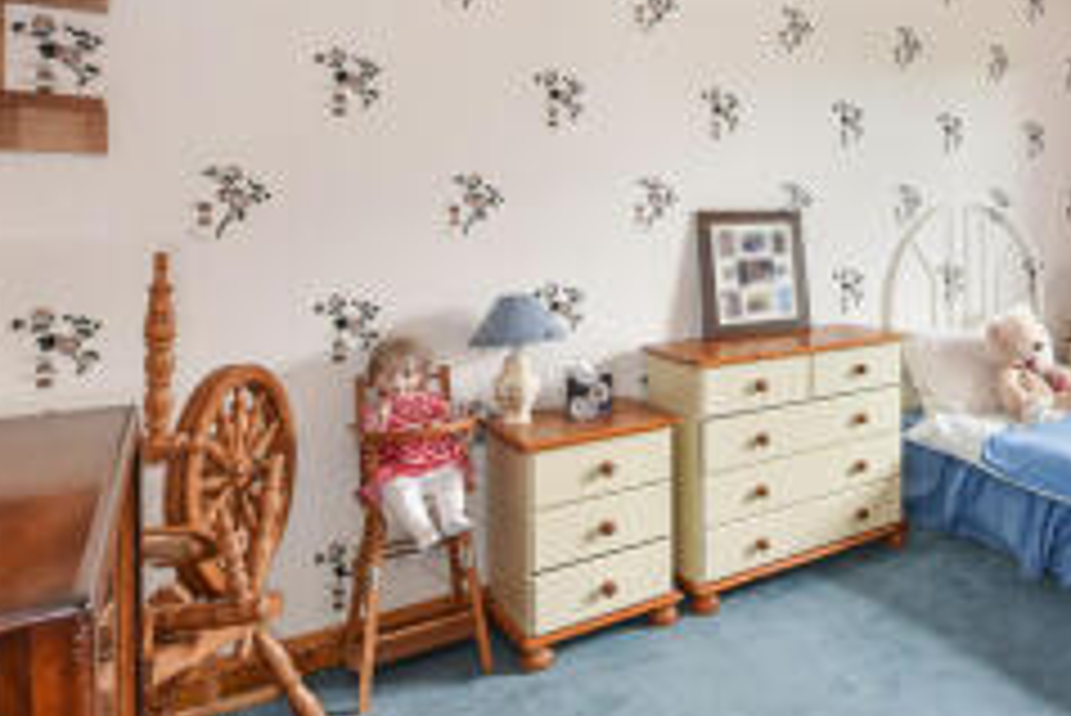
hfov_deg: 57.8
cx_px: 927
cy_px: 200
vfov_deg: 45.2
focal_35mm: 28
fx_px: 833
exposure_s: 1/2
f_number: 8
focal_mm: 14
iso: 400
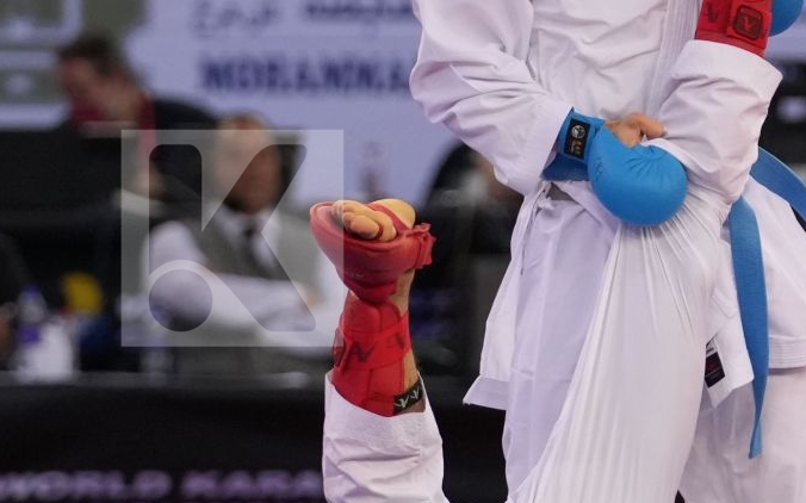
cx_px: 637
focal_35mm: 668
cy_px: 238
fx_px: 14668
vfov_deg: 2.0
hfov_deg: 3.1
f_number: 2.8
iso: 2000
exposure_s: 1/1000
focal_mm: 164
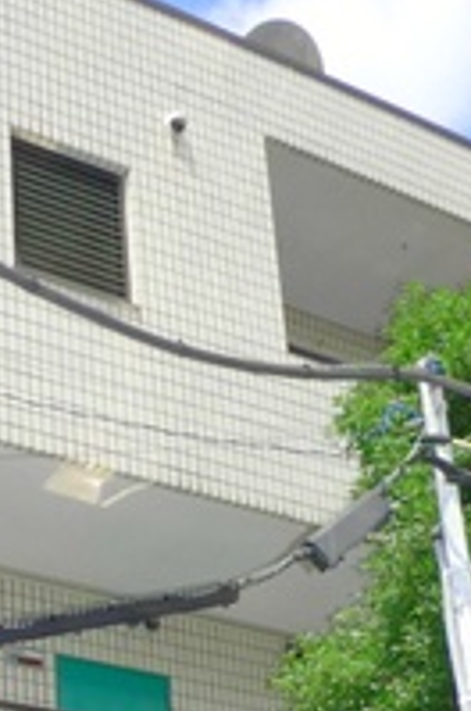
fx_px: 1733
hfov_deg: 15.0
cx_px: -80
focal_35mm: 88
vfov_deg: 21.9
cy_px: 790
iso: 100
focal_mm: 5.1
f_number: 4
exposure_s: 1/800
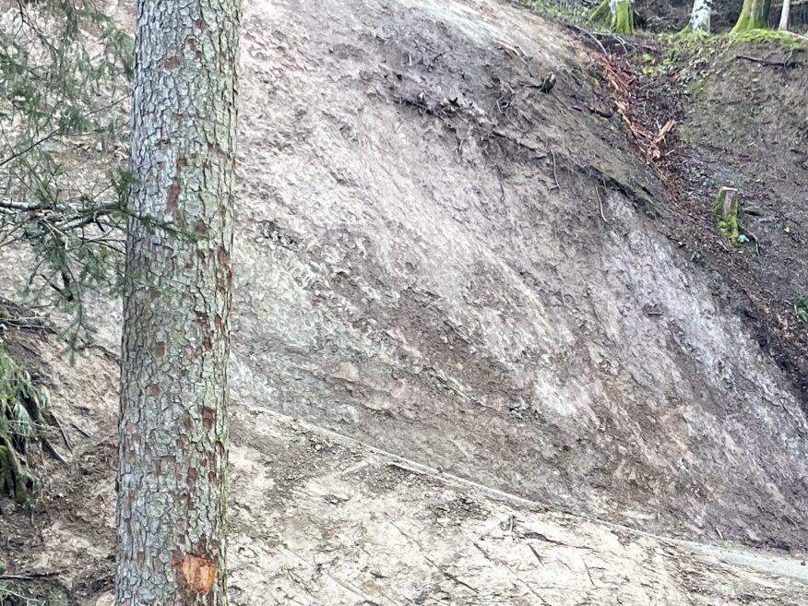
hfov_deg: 25.2
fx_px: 1774
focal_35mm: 76
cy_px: 766
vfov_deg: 18.2
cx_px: 663
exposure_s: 1/121
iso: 50
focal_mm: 4.2
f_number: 1.6
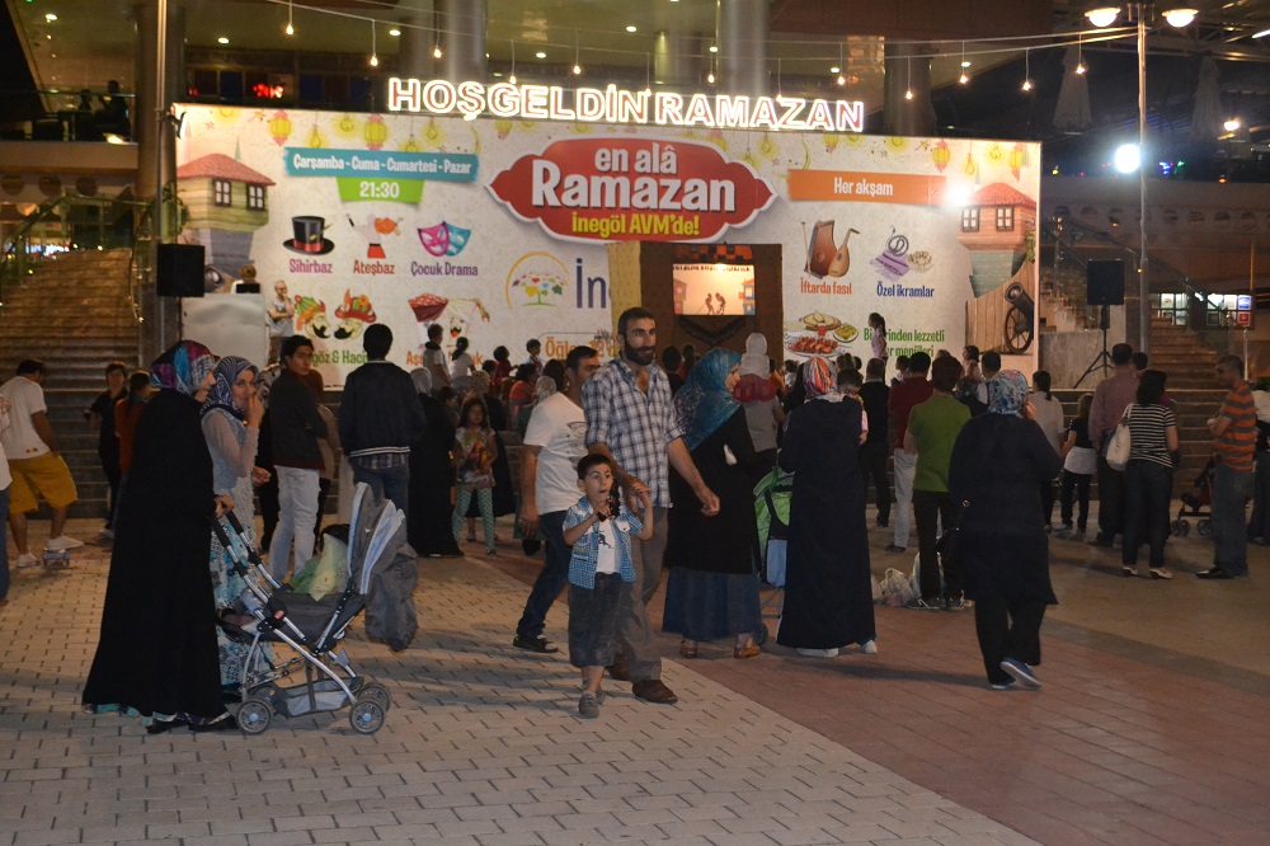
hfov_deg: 38.9
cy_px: 423
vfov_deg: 26.5
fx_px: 1798
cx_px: 635
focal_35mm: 51
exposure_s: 1/60
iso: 3200
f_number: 5
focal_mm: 34
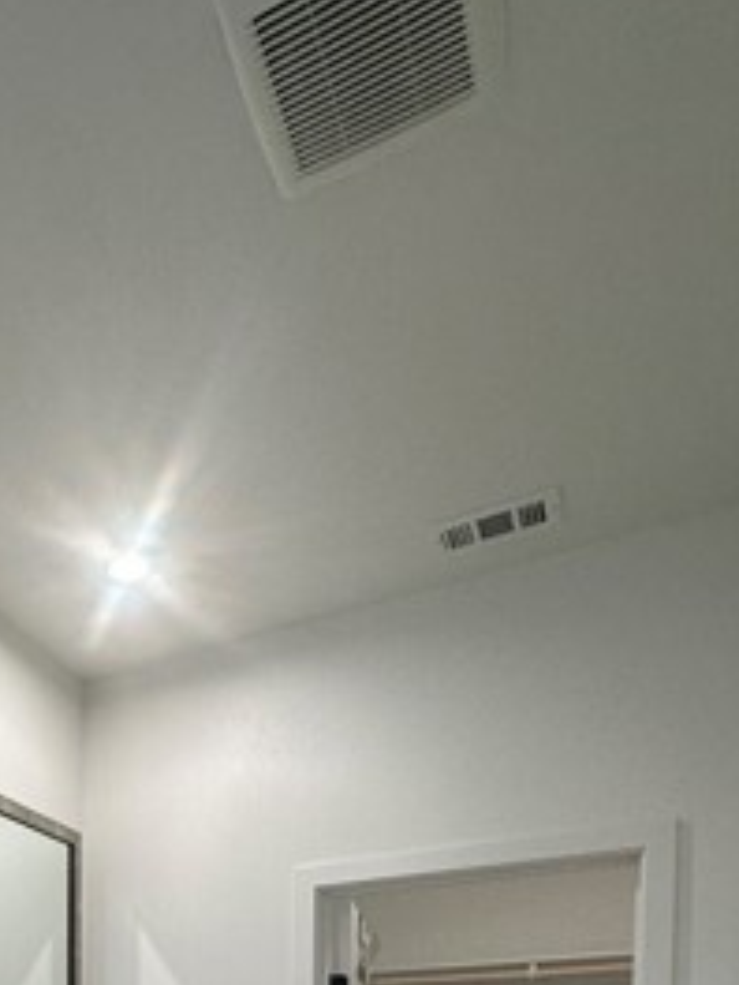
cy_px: 1142
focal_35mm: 34
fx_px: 968
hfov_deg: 37.8
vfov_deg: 40.5
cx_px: 22
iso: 160
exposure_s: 1/120
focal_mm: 2.22
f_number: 2.2
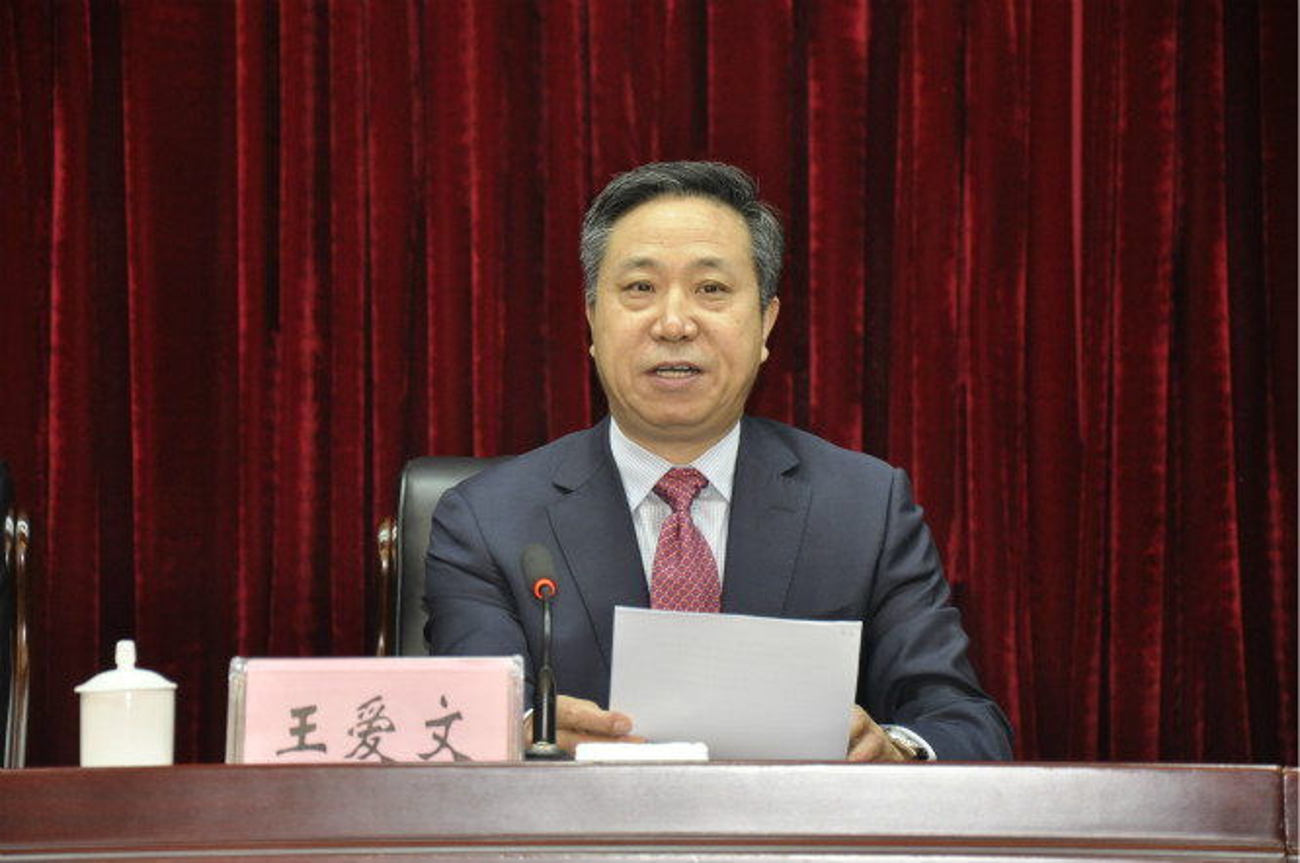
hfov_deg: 13.1
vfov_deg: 8.7
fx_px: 5679
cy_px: 432
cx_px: 650
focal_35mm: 158
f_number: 5.6
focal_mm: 105
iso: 800
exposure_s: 1/30
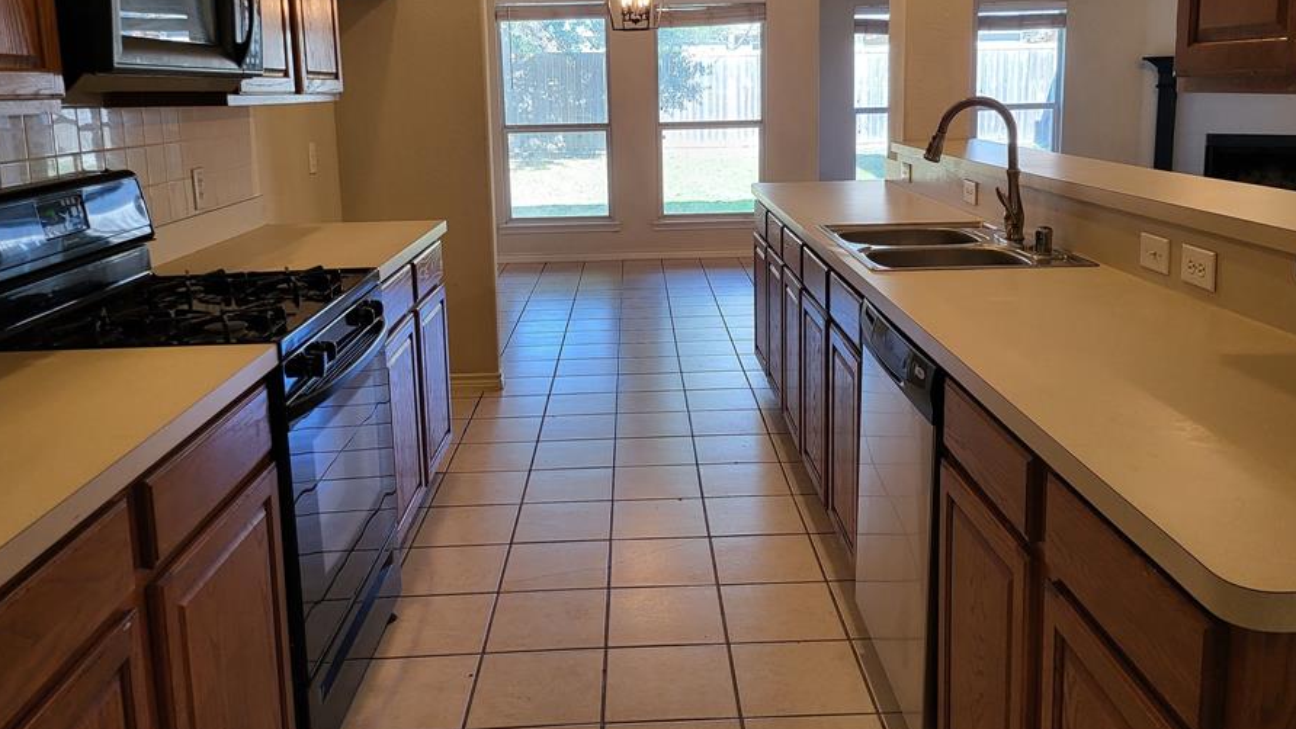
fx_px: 1031
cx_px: 658
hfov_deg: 64.3
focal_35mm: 30
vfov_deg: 38.5
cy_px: 240
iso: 200
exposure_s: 1/120
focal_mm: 5
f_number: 1.8
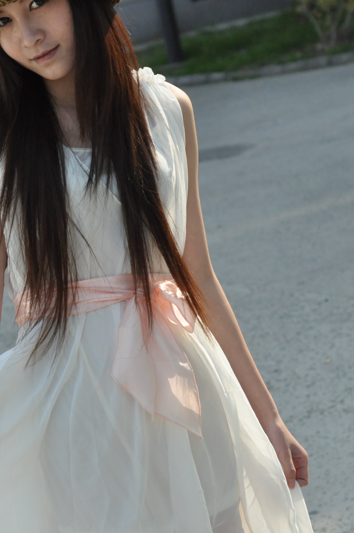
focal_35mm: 121
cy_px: 310
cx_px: 133
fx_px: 1790
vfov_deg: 16.9
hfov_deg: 11.3
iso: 1000
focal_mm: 50
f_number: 5
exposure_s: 1/4000
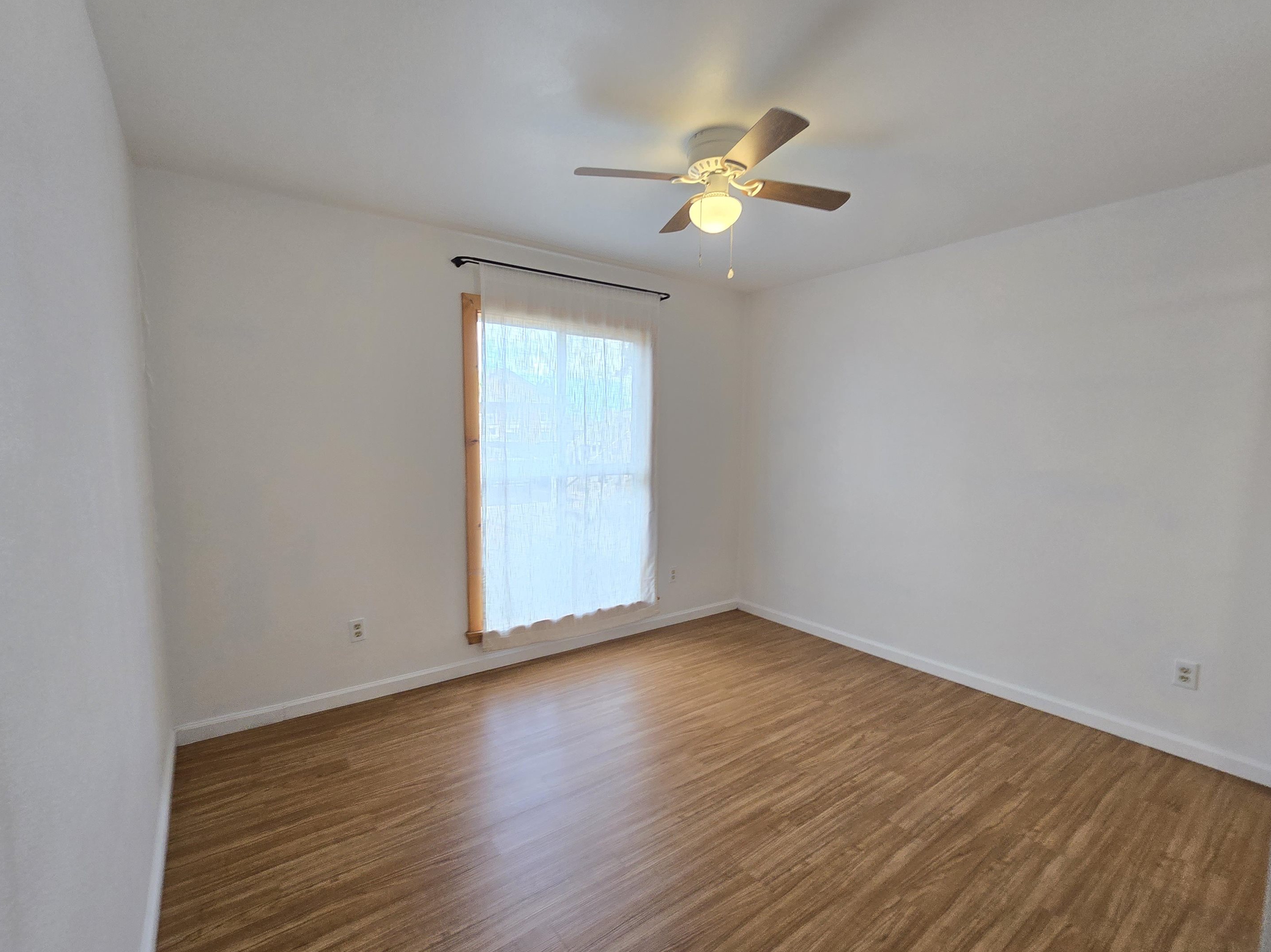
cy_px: 478
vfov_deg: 85.7
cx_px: 618
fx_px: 514
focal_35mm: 14
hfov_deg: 102.0
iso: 100
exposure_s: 1/60
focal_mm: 2.2
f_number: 2.2
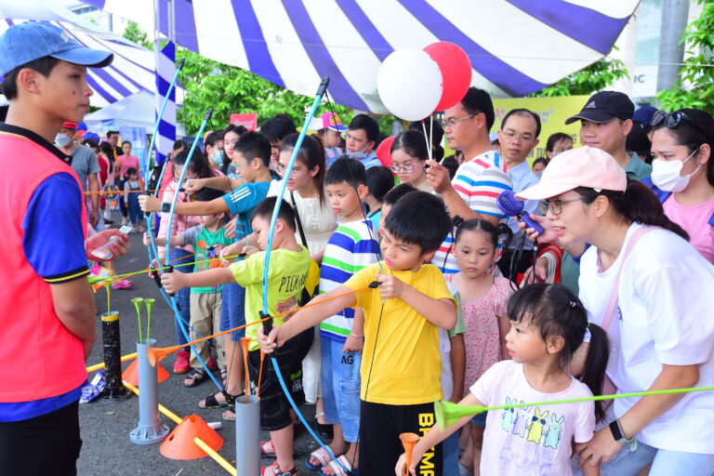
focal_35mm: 35
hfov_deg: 54.4
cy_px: 238
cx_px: 357
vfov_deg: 37.9
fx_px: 694
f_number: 4.5
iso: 400
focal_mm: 35
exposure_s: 1/250
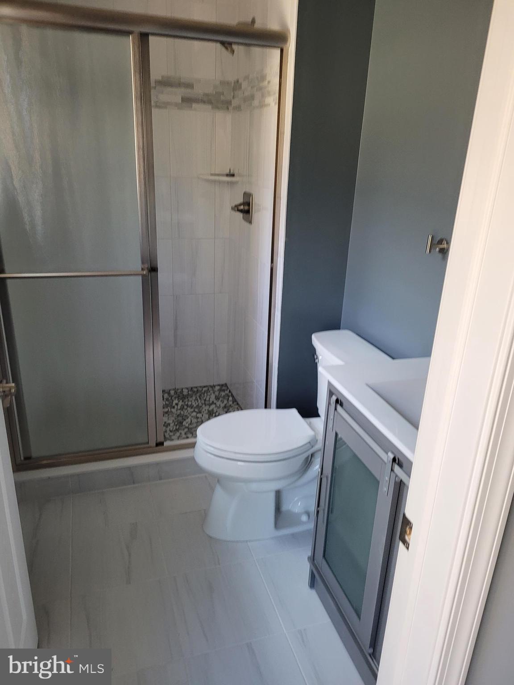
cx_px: 257
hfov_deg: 53.1
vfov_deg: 67.3
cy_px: 342
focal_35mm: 26
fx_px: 515
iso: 200
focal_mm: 5.4
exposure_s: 1/39
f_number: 1.8
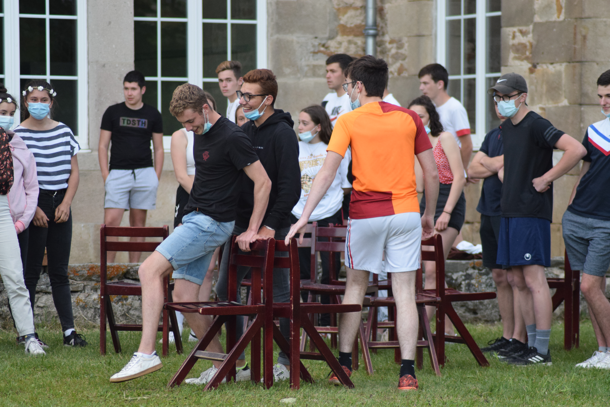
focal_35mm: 202
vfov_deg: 6.8
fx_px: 3431
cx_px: 305
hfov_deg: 10.2
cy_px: 204
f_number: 4.2
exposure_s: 1/500
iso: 1400
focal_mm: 135
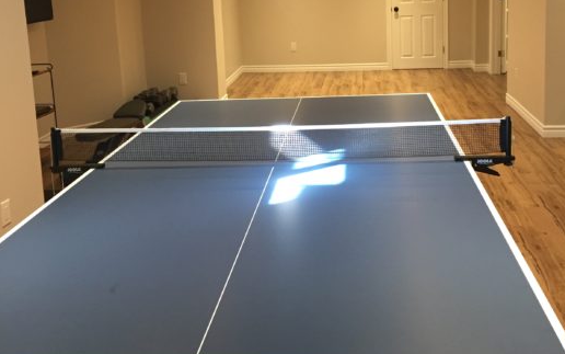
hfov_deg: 47.2
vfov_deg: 29.8
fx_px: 647
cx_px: 287
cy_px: 67
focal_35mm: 42
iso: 200
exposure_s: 1/33
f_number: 2.2
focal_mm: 4.15
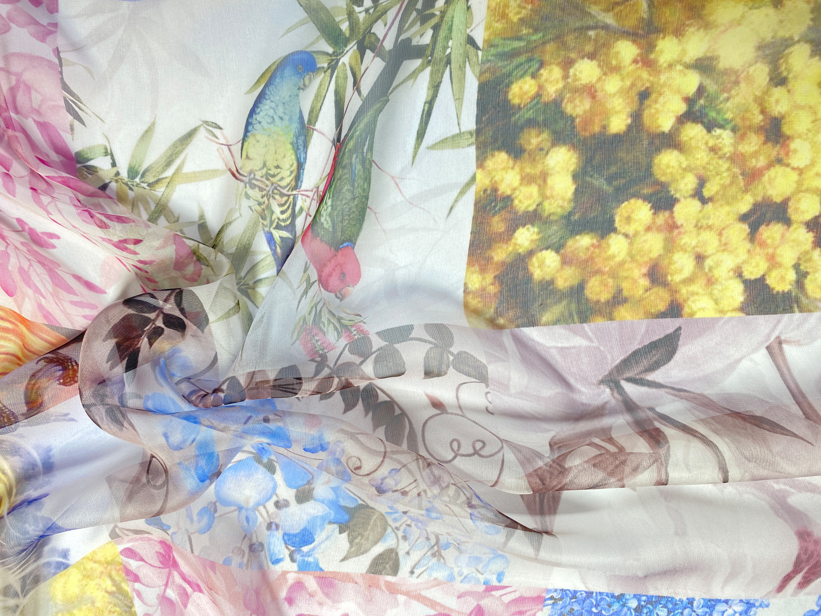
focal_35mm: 26
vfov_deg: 53.1
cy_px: 308
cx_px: 410
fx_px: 617
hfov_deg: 67.3
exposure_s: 1/100
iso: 32
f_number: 1.8
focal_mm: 4.25
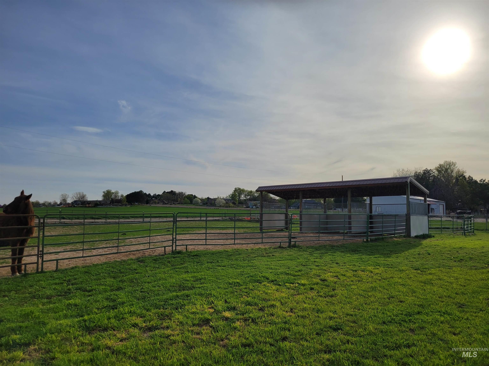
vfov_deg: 53.1
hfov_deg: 67.3
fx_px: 367
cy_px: 183
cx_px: 244
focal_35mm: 26
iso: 40
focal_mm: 5.4
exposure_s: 1/7973
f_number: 1.8
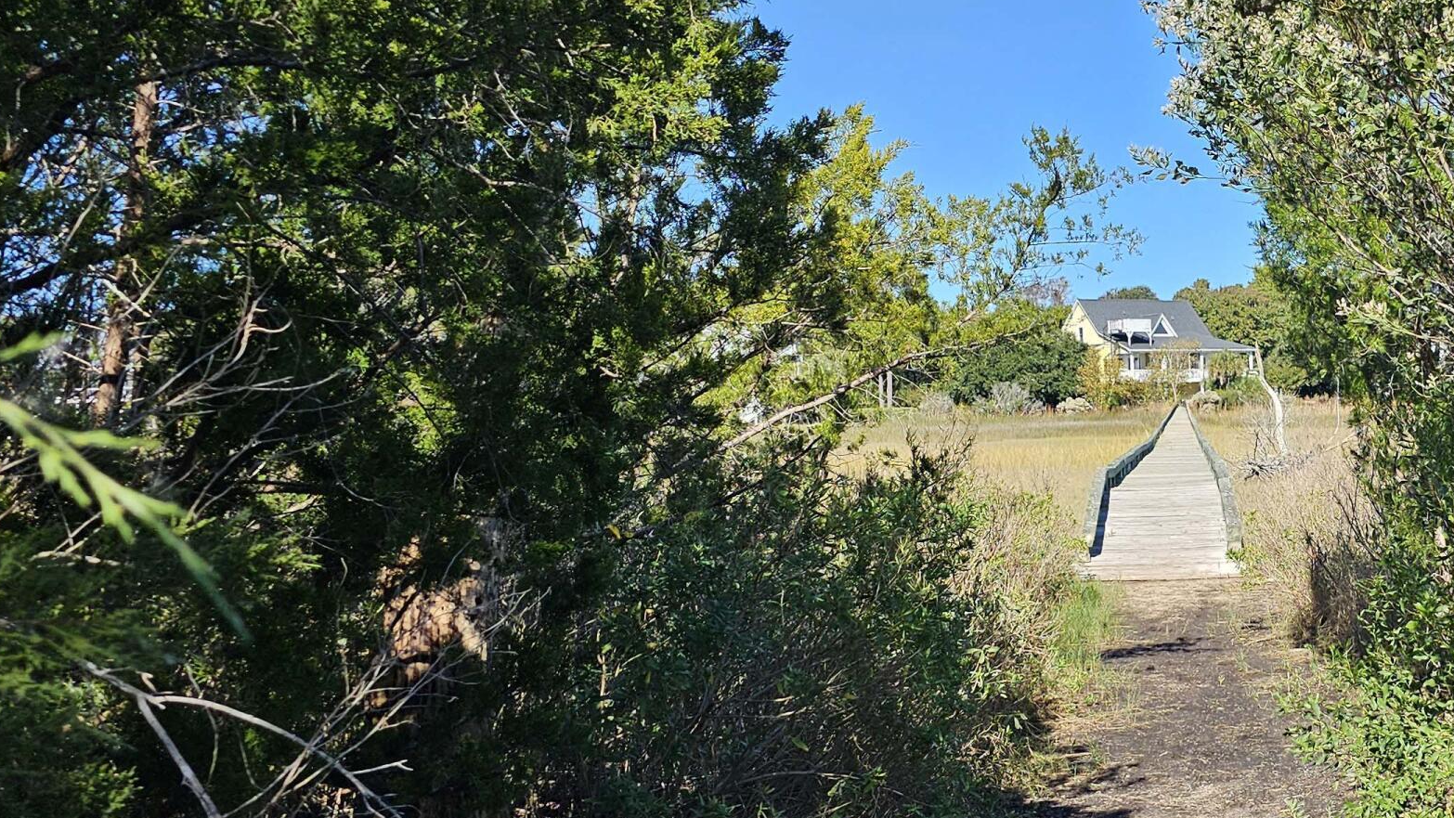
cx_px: 1293
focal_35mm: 48
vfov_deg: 24.9
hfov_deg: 39.9
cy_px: 495
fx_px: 1851
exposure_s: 1/431
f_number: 1.7
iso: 10
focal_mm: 6.3
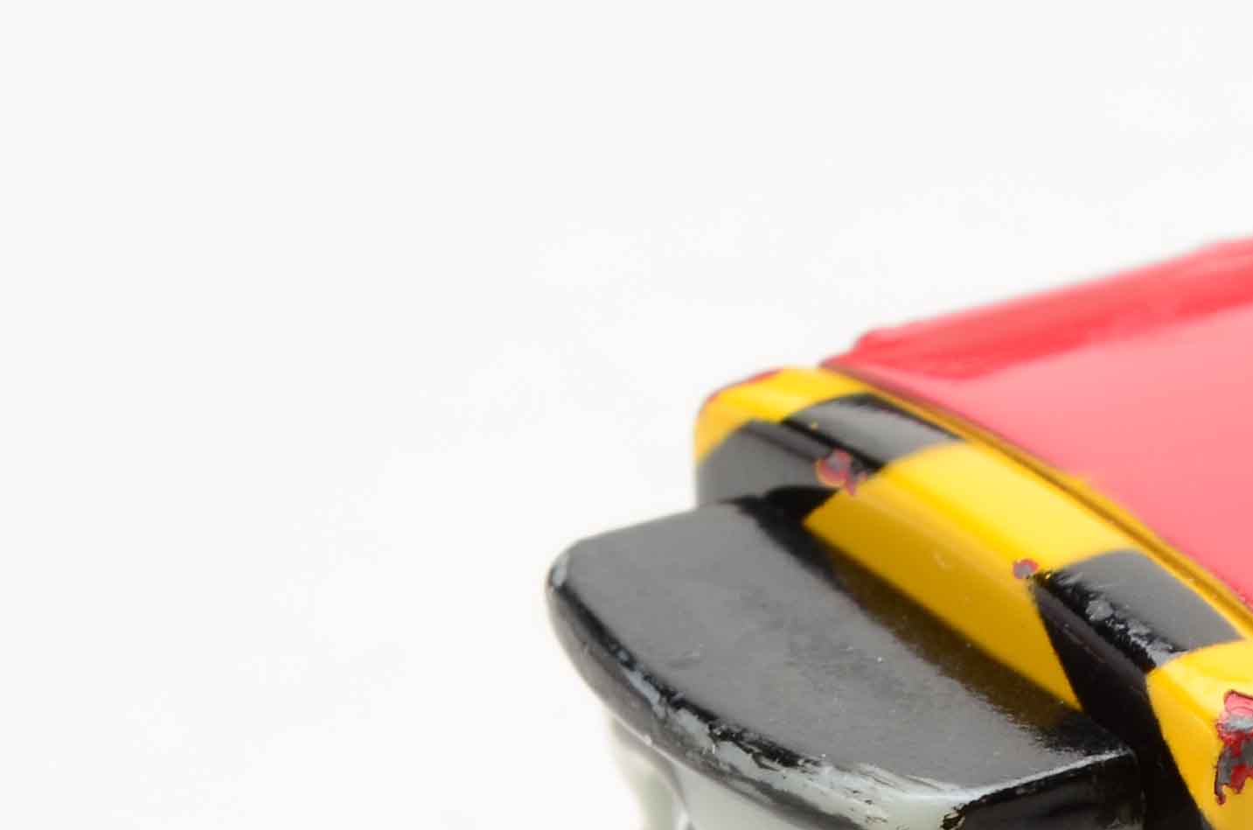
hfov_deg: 7.1
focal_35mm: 284
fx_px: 9854
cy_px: 1125
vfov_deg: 4.8
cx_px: 1945
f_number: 20
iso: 100
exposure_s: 1/160
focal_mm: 55
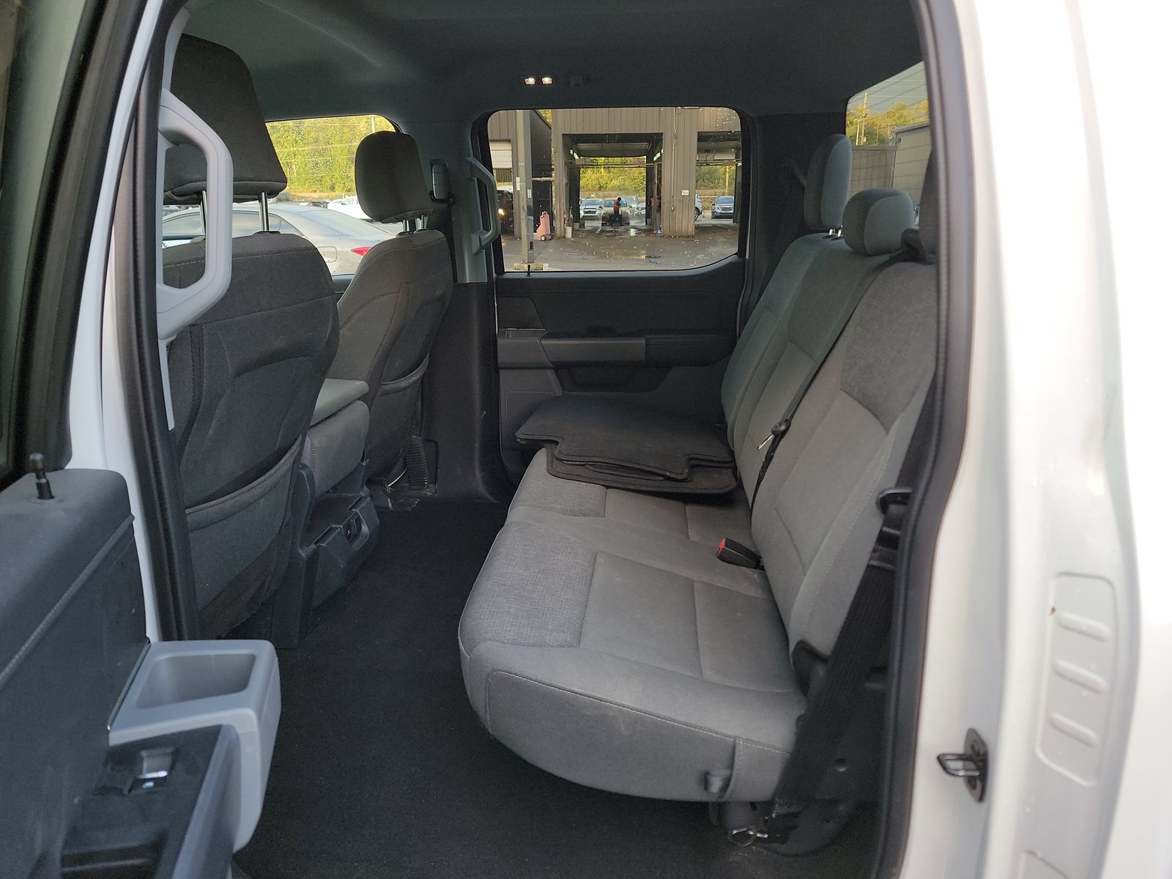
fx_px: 813
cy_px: 440
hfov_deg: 71.6
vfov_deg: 56.8
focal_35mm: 24
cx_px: 586
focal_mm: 6.7
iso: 146
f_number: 1.8
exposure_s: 1/59
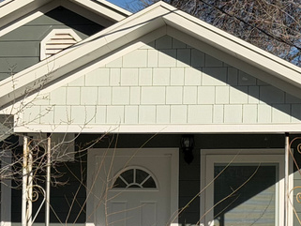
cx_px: 129
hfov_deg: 12.9
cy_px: 229
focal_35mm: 153
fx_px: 1331
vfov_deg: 9.6
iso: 64
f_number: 1.78
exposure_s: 1/9901
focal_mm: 6.76
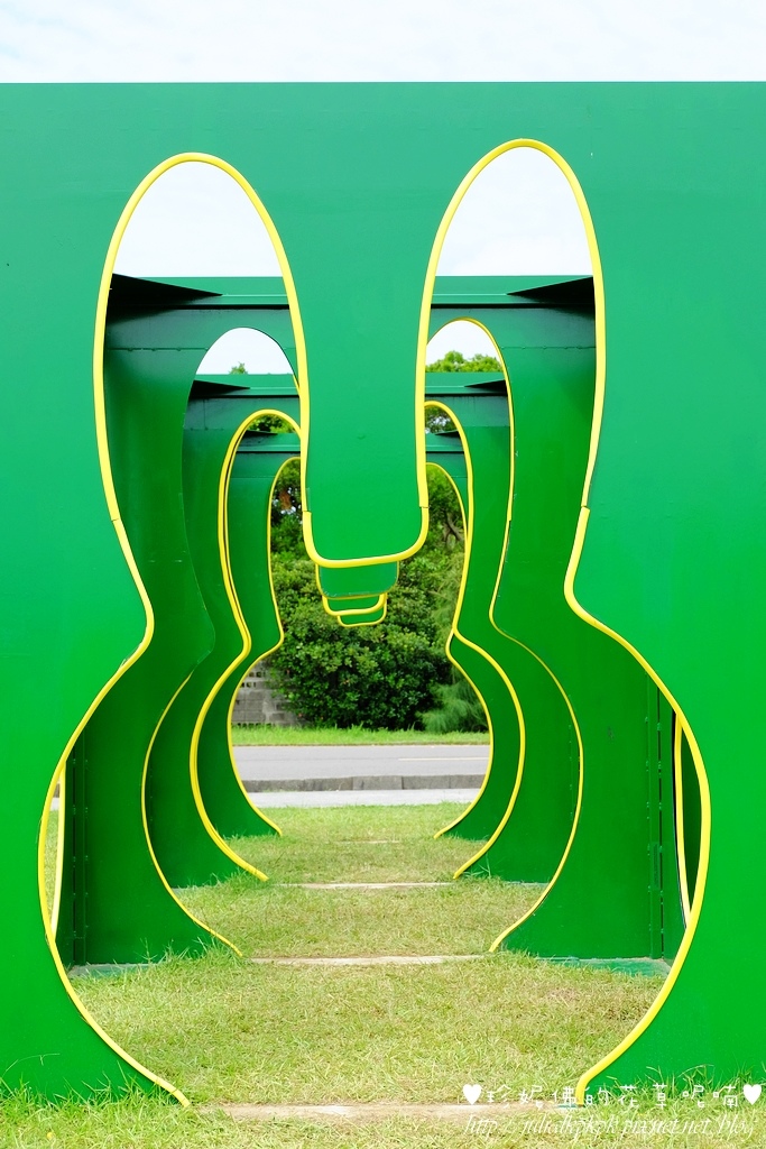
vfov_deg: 37.5
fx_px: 1691
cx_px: 383
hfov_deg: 25.5
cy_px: 574
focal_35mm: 53
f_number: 5
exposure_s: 1/750
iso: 400
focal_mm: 35.5
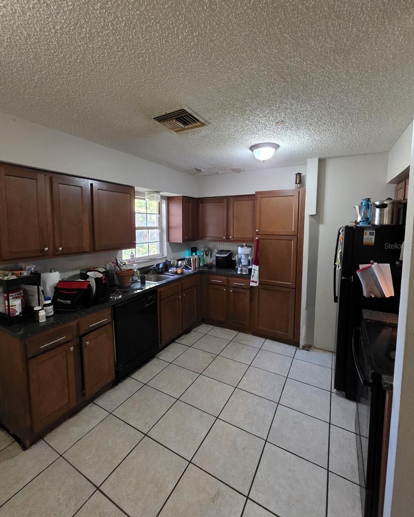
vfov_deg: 100.6
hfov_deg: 88.0
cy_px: 246
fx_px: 214
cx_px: 204
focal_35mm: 14
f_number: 1.9
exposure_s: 1/60
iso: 800
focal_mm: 2.2
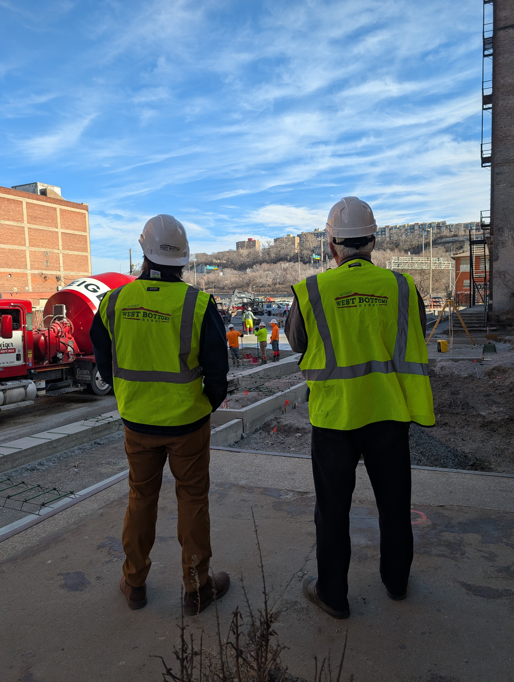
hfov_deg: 56.9
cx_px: 257
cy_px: 341
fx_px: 474
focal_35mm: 24
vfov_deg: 71.5
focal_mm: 6.9
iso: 22
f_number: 1.68
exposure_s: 1/818
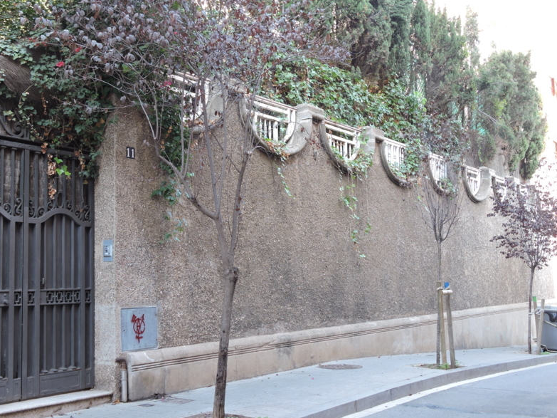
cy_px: 209
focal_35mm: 46
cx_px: 280
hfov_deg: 41.2
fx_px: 740
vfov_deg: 31.5
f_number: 4
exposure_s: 1/30
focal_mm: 8.1
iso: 125
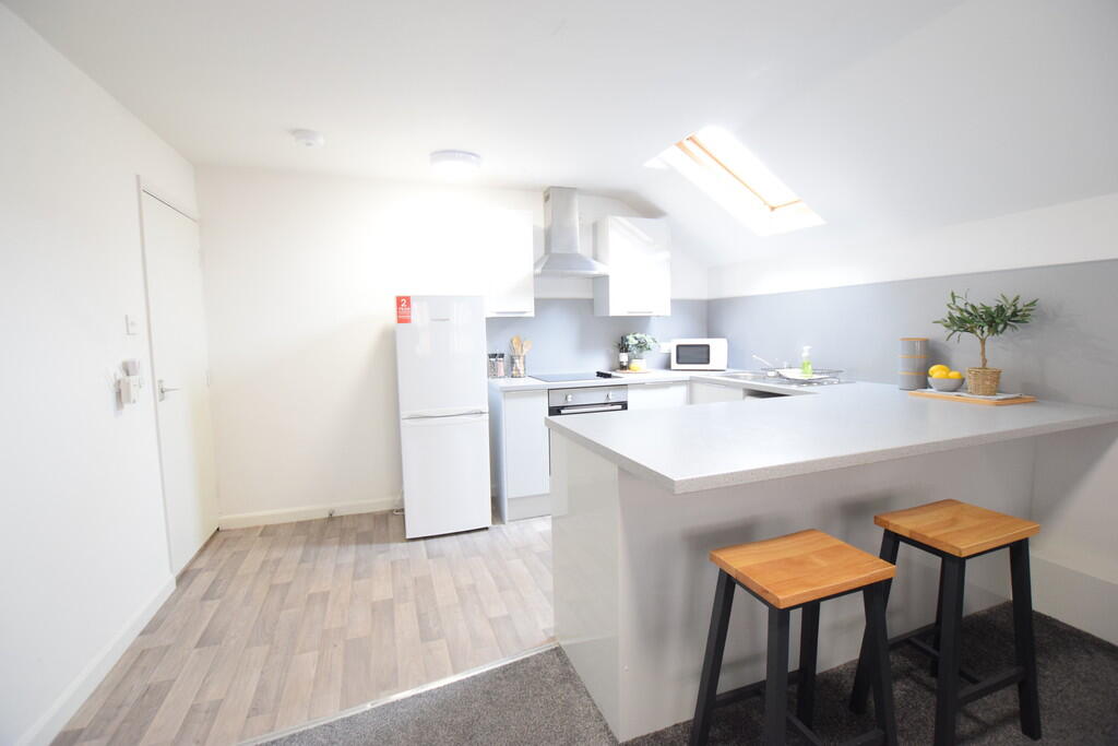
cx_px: 559
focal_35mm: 15
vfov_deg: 77.3
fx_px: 466
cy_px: 373
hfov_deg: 100.4
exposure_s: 1/60
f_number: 3.5
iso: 1600
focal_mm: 10
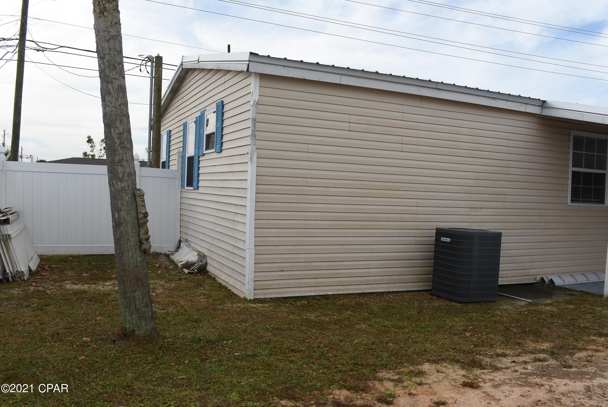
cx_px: 304
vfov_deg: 43.7
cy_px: 204
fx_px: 507
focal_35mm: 30
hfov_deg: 61.9
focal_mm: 20
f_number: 13
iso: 200
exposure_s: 1/200
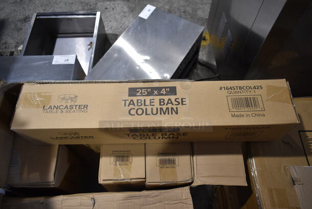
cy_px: 104
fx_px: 234
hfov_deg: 67.3
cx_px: 156
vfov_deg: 48.0
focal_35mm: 27
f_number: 3.5
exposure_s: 1/30
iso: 400
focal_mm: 18
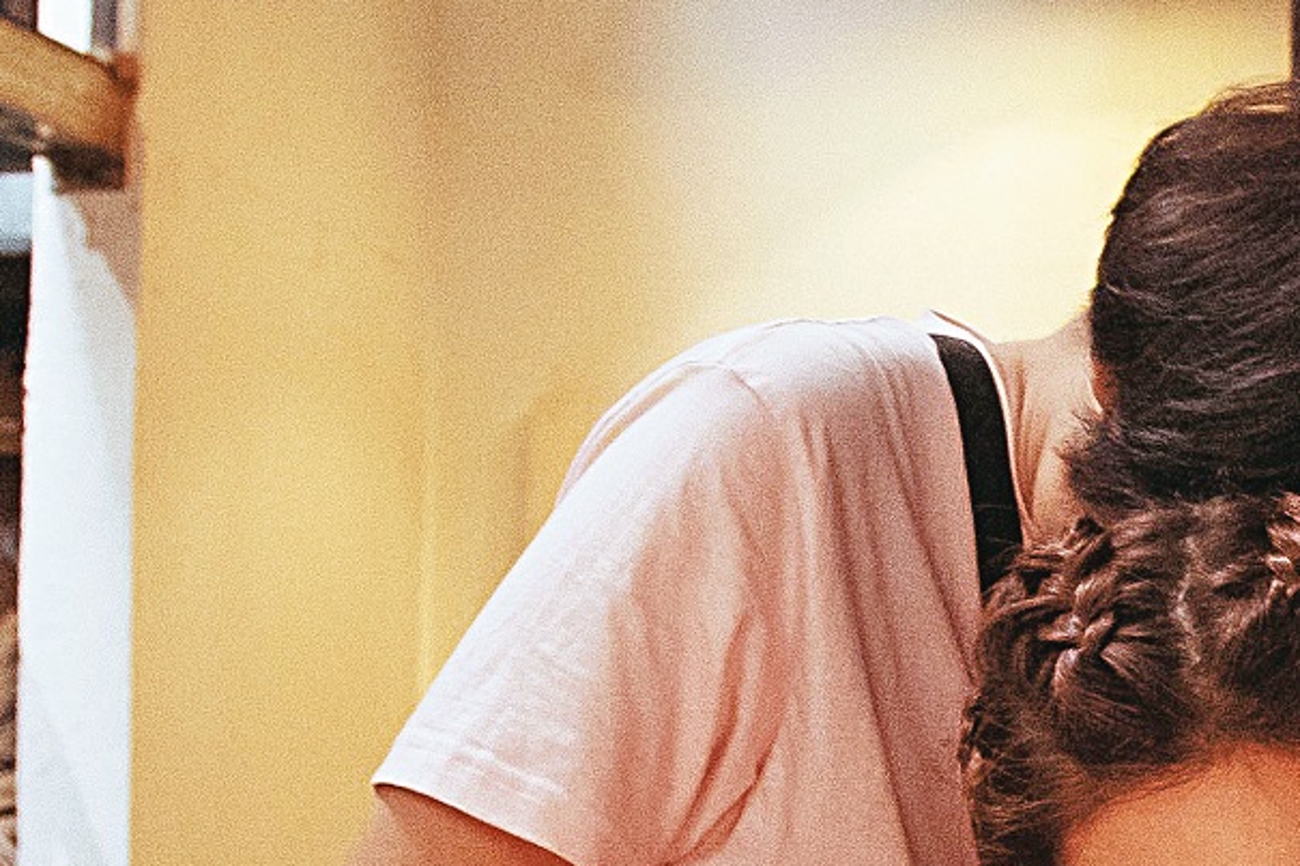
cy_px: 981
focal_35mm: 119
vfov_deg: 11.3
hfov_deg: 16.0
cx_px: 1835
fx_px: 4296
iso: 2500
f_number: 4
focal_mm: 24
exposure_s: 1/40
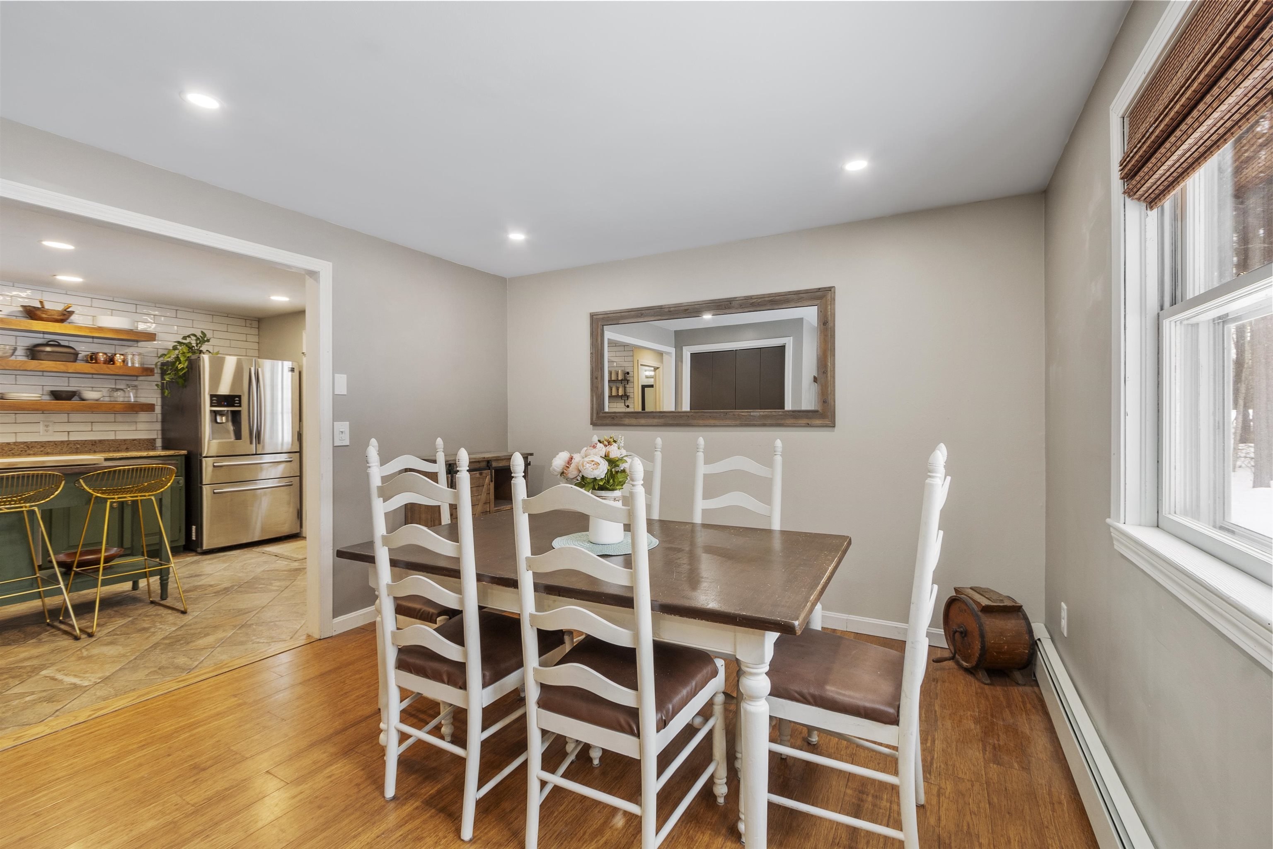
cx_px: 636
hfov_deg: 100.4
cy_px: 424
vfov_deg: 77.3
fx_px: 530
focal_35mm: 15
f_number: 8
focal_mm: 10
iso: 320
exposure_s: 1/1.67
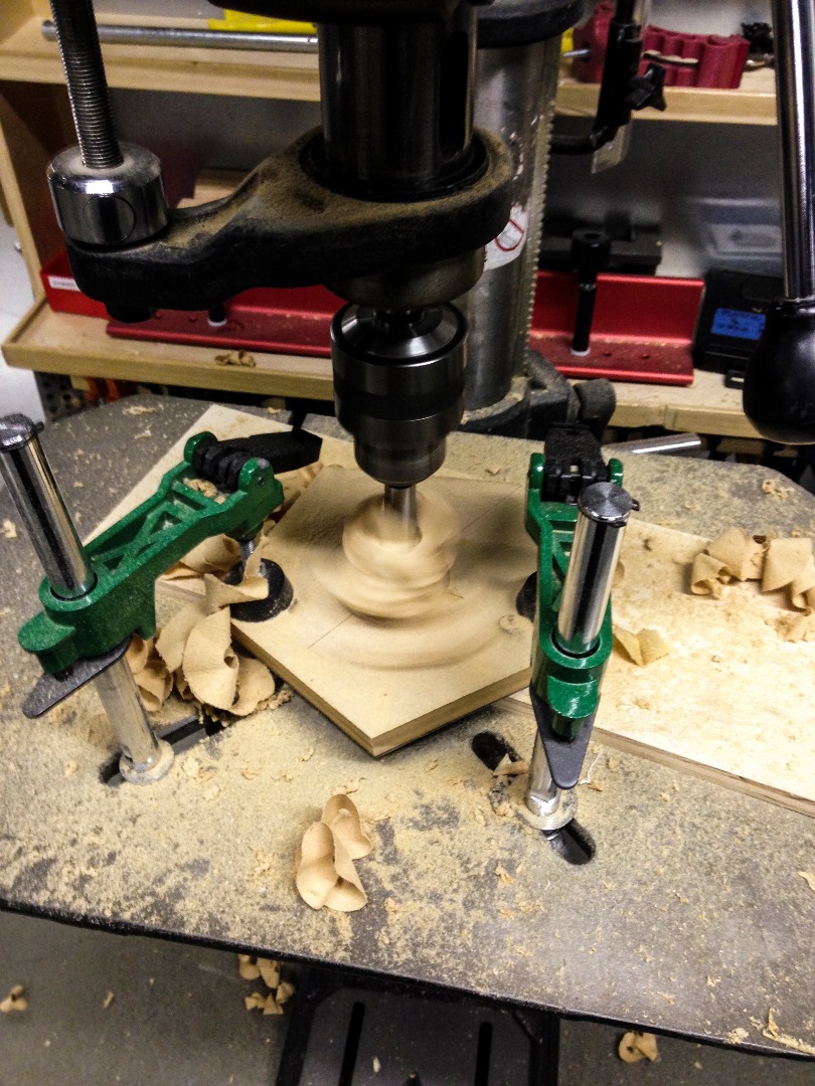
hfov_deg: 42.9
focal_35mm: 33
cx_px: 408
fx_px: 1036
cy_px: 543
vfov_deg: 55.4
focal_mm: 4.12
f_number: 2.4
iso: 160
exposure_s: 1/20
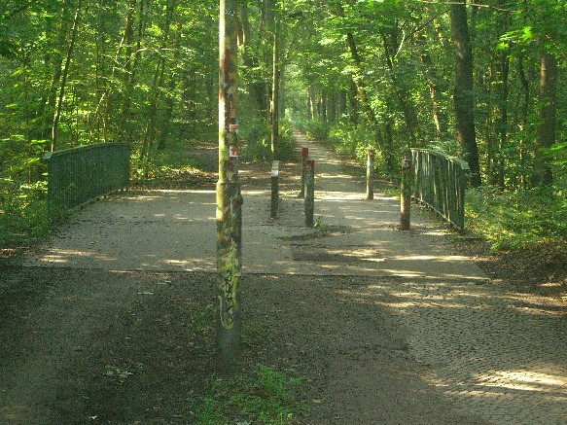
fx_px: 1310
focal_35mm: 80
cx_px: 284
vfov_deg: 18.4
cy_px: 212
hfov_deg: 24.4
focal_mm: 16.6
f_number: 4.4
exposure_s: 1/60
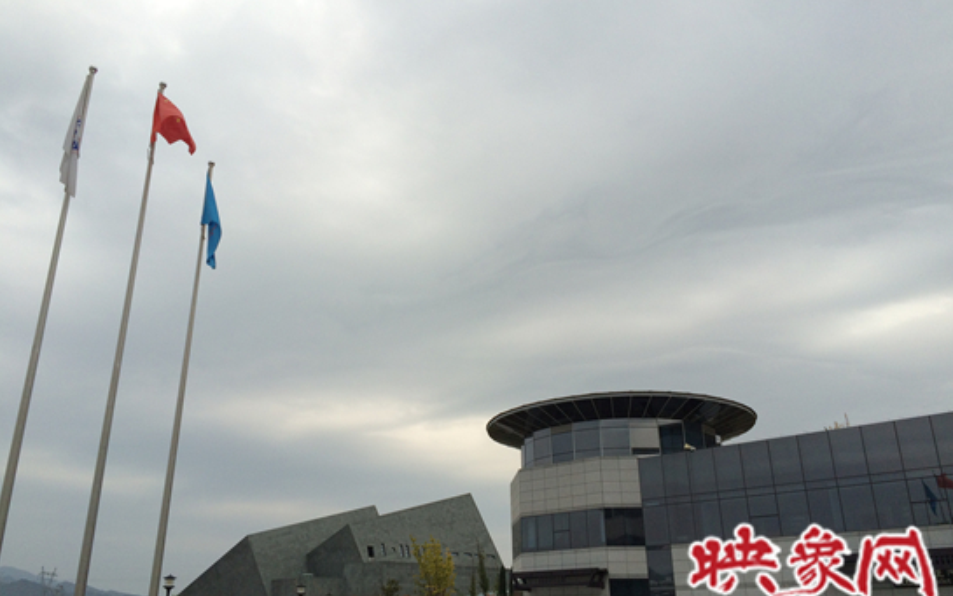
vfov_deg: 40.6
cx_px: 476
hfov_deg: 61.2
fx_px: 805
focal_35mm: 31
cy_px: 299
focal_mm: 4.15
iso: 32
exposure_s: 1/227
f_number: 2.2
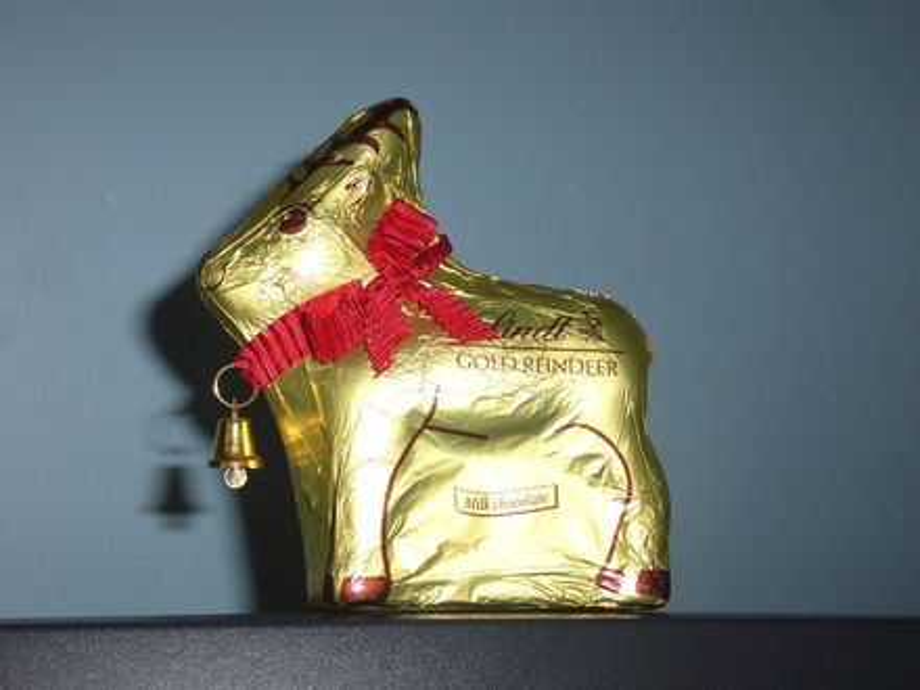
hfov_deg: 32.2
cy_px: 345
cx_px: 460
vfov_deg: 24.4
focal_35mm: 60
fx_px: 1595
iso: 100
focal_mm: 9.9
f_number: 3.6
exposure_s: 1/30
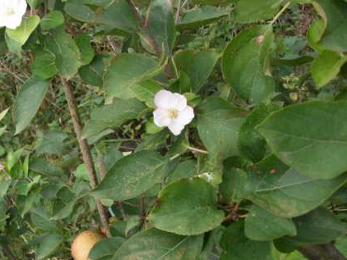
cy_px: 177
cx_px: 95
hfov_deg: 39.5
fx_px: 471
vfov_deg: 30.6
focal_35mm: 47
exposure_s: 1/328
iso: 80
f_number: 2.9
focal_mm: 5.7
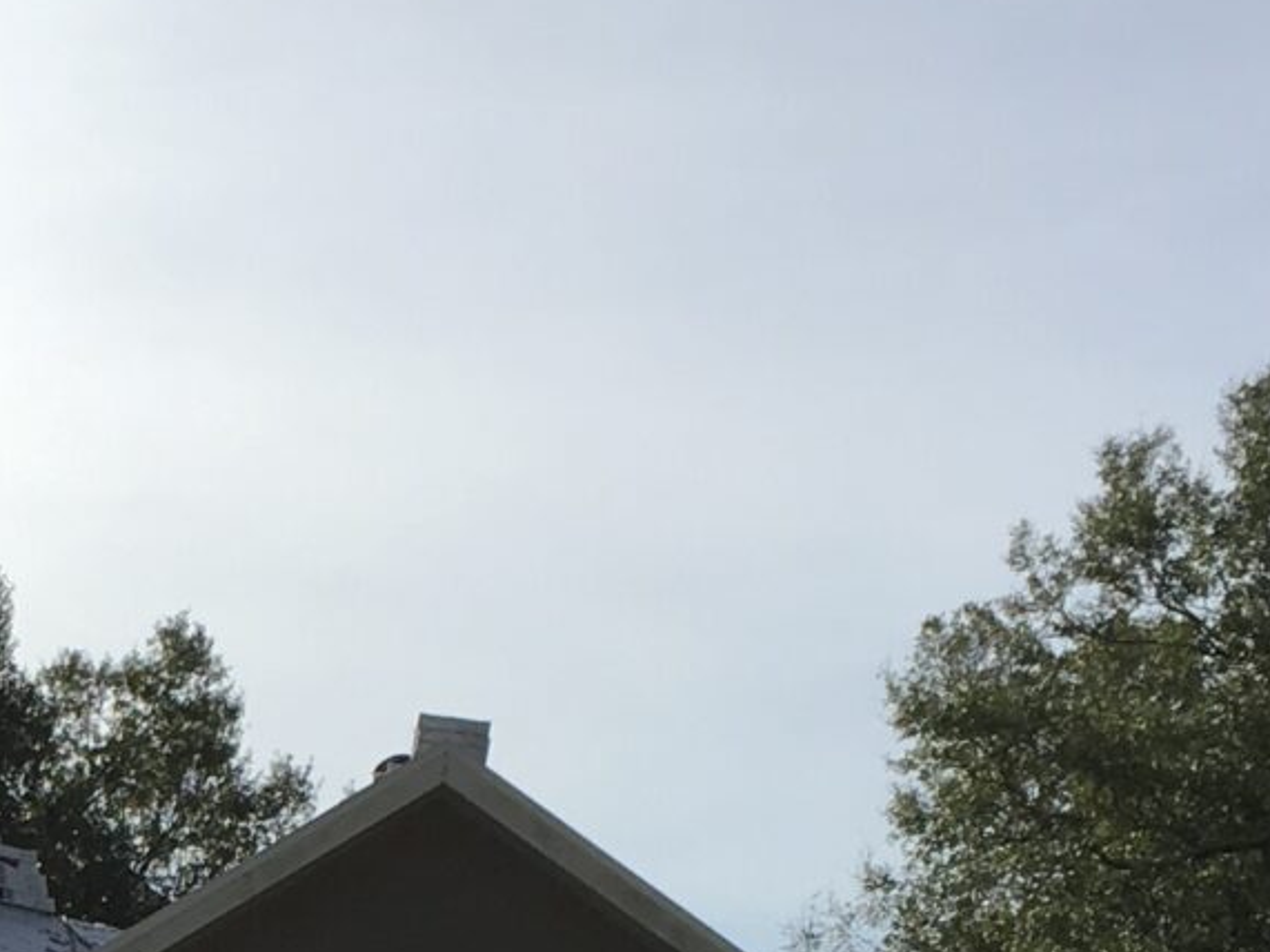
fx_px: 4768
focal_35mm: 130
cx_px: -218
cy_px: 1642
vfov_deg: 10.8
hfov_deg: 14.7
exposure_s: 1/1832
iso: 25
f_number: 2.2
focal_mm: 4.15
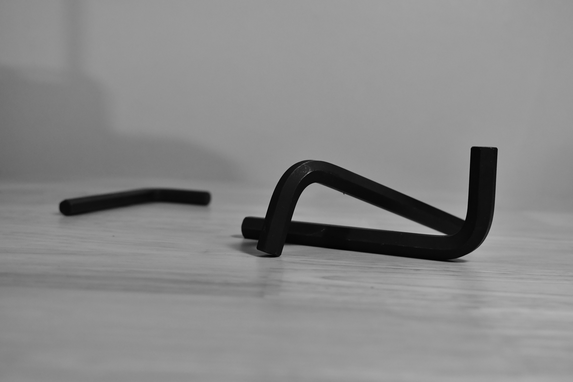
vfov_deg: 25.1
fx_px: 859
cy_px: 191
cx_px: 286
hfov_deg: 36.9
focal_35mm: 54
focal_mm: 36
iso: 2000
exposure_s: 1/100
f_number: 5.6
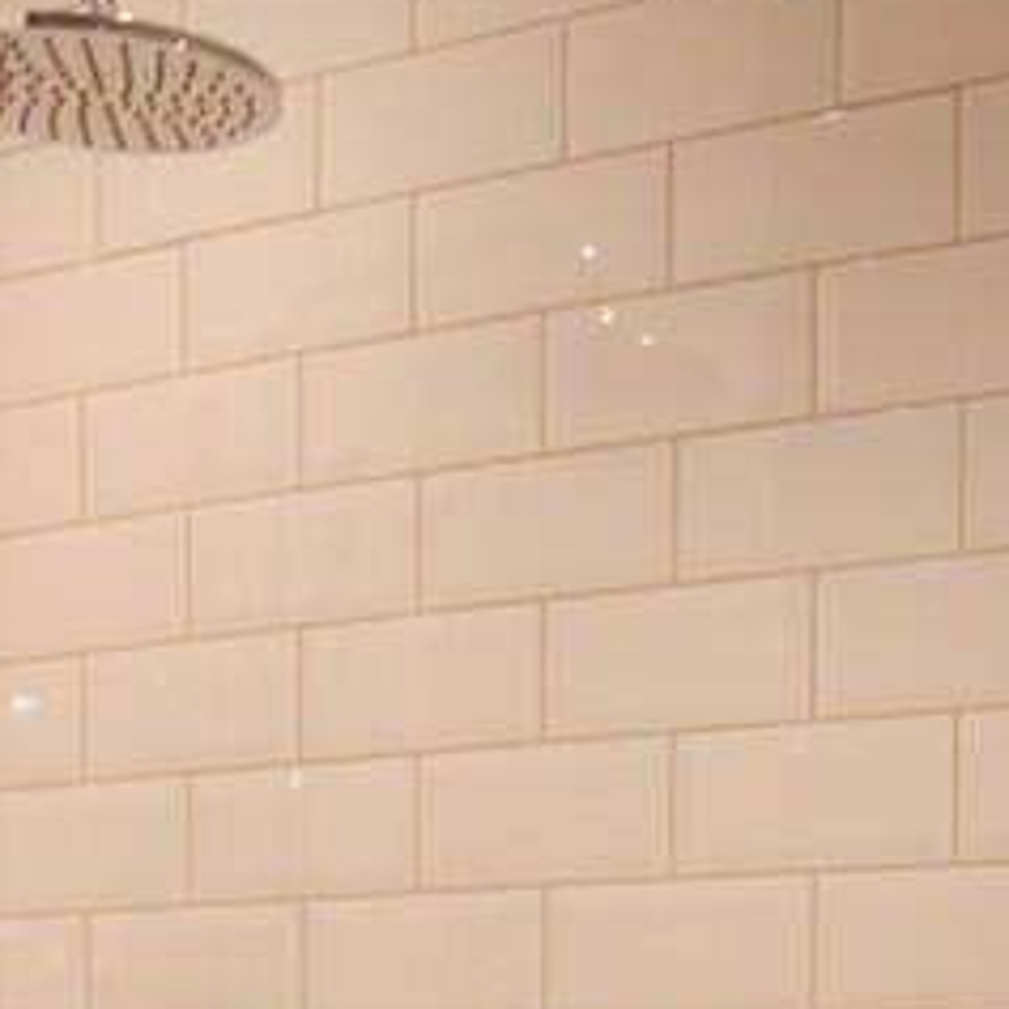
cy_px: 1946
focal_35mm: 55
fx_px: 1814
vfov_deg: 19.7
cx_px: 832
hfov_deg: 30.2
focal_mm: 10
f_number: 10
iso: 280
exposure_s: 1/15
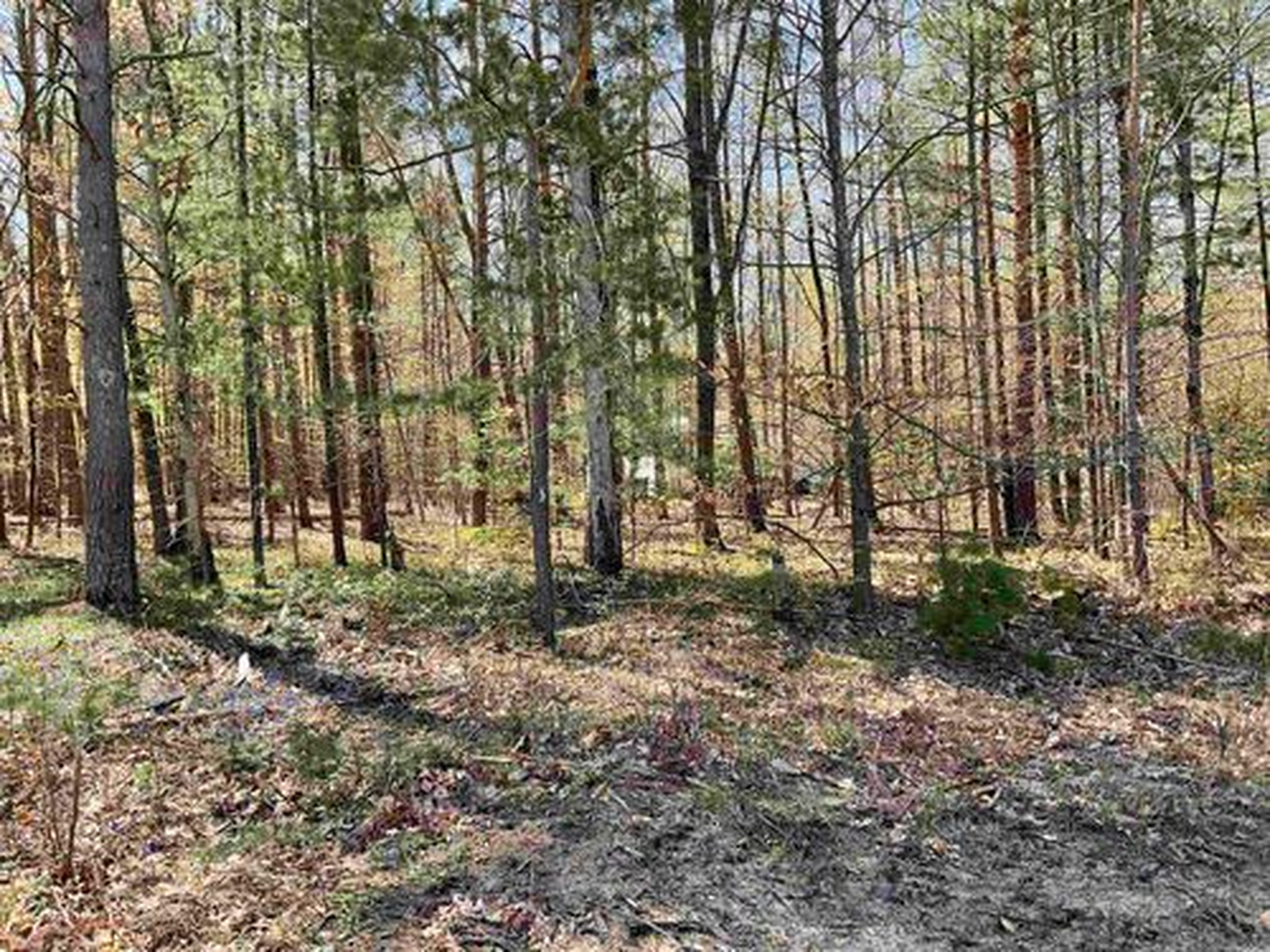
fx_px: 1064
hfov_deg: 61.7
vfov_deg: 48.2
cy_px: 476
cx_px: 635
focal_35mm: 29
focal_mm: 3
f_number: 1.8
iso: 16
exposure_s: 1/386
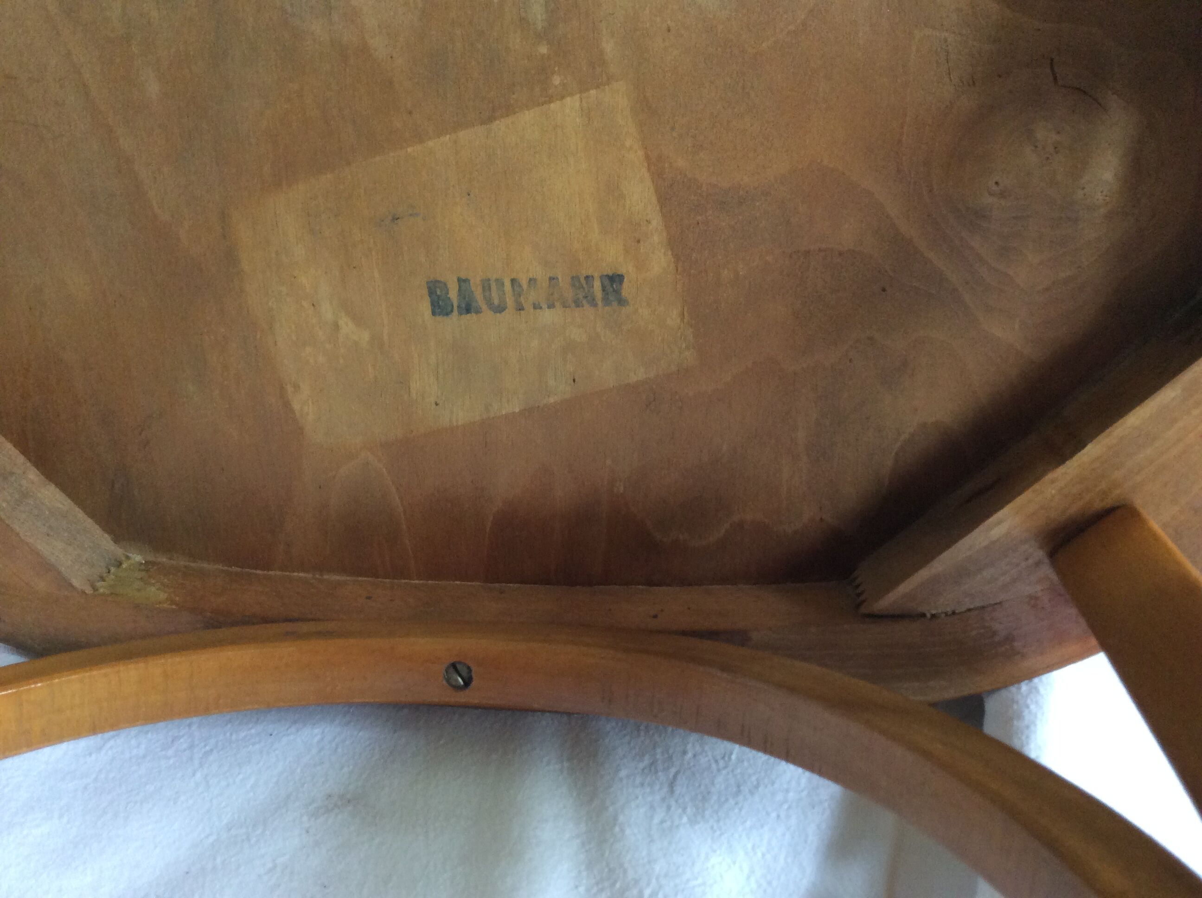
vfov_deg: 44.1
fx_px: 1110
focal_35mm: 32
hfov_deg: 56.9
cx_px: 601
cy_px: 449
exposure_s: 1/25
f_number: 2.4
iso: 125
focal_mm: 3.3
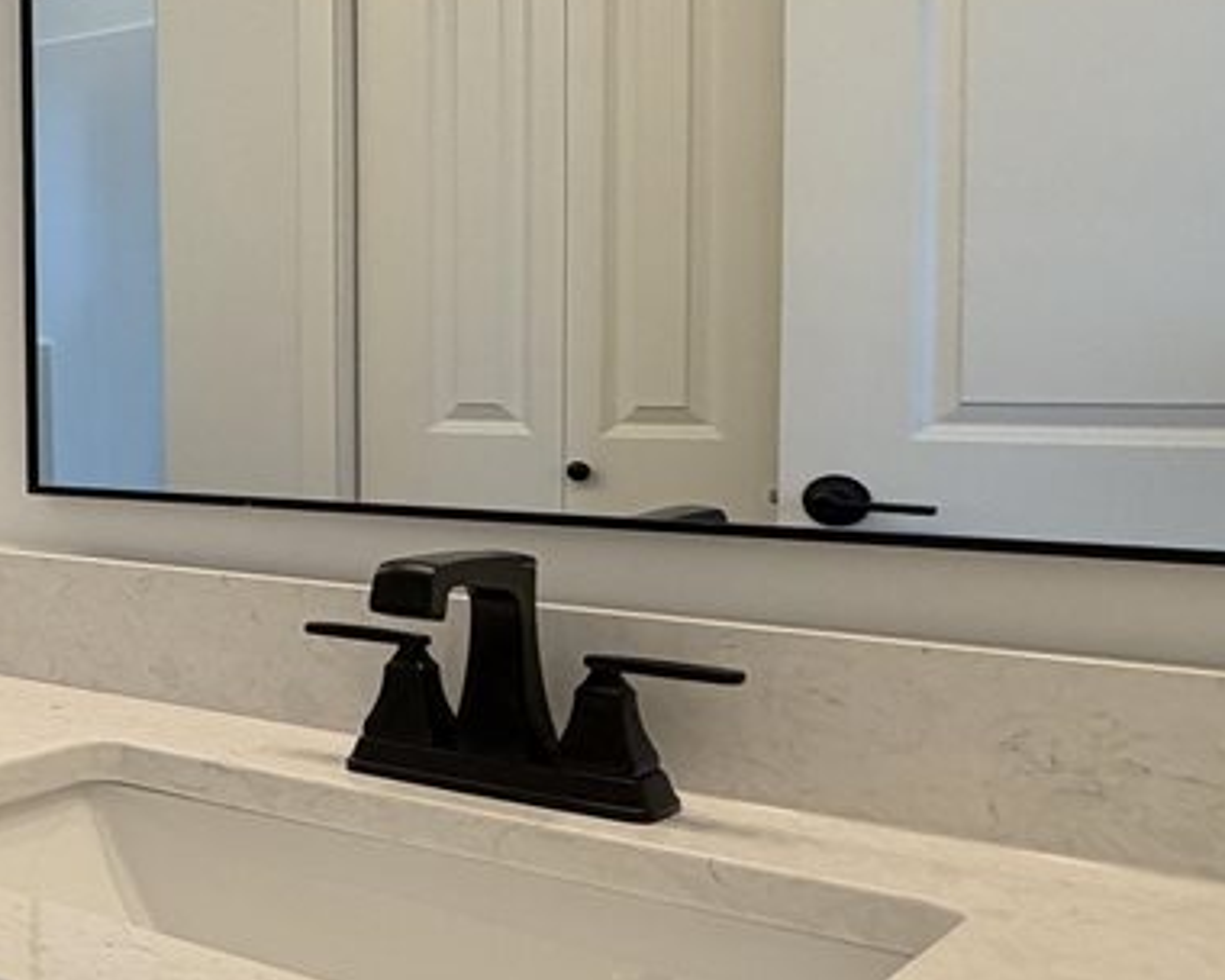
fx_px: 1668
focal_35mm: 46
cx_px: -548
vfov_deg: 32.7
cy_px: 417
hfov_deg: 28.6
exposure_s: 1/120
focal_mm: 2.22
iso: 64
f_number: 2.2
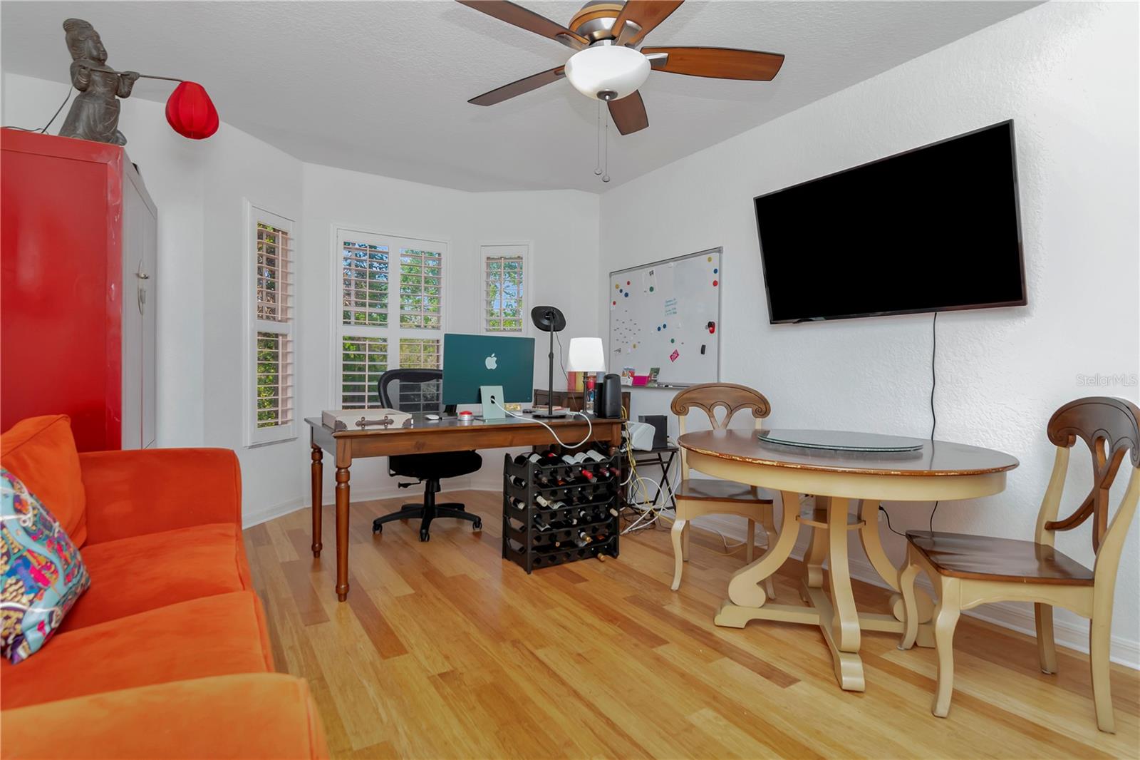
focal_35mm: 18
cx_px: 570
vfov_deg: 67.4
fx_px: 570
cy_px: 380
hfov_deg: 90.0
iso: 1250
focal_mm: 12
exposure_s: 1/200
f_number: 7.1
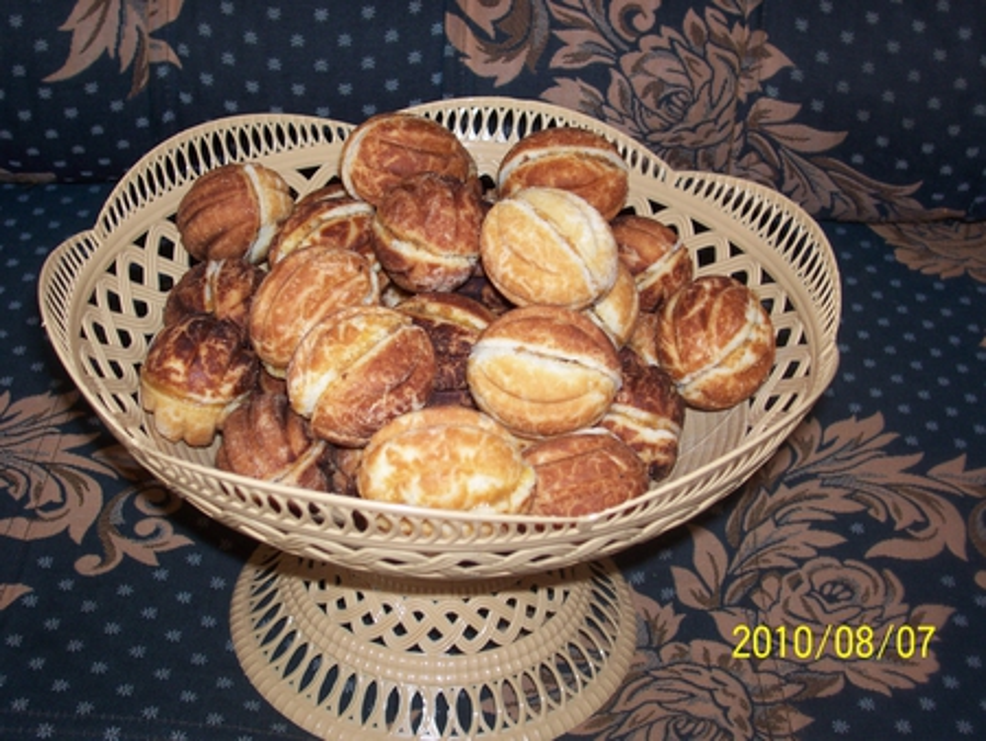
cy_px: 370
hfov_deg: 36.2
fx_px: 1510
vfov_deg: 27.5
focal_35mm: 53
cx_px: 493
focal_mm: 8.7
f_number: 3.2
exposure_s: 1/73.3
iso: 80
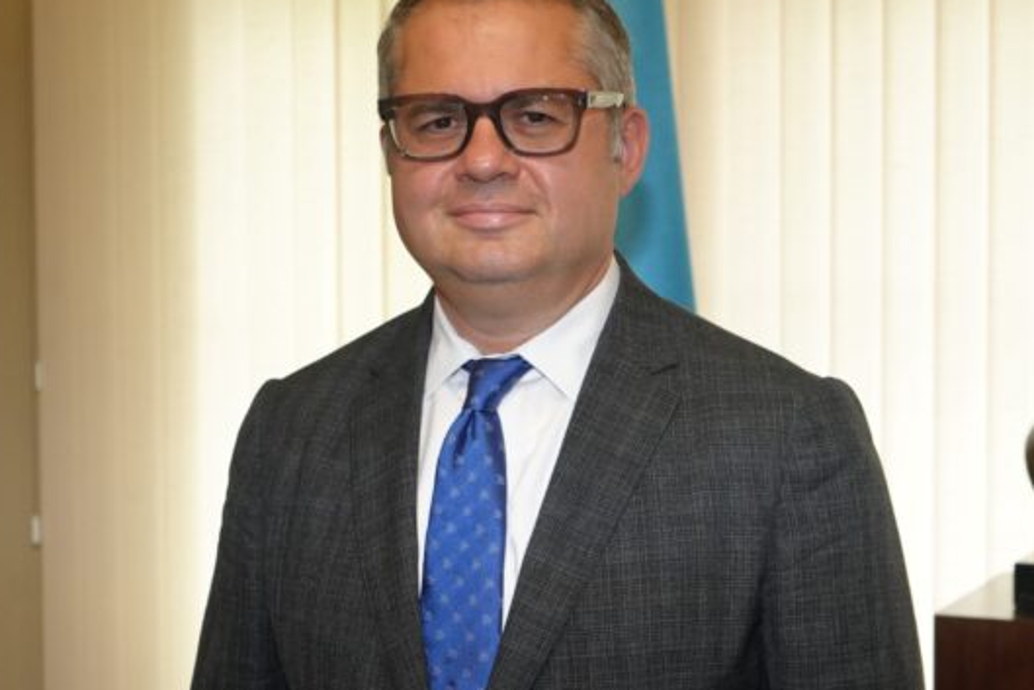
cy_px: 379
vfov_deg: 20.0
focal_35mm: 68
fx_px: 1954
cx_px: 612
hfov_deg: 29.6
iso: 2500
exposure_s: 1/160
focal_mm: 48
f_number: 4.5
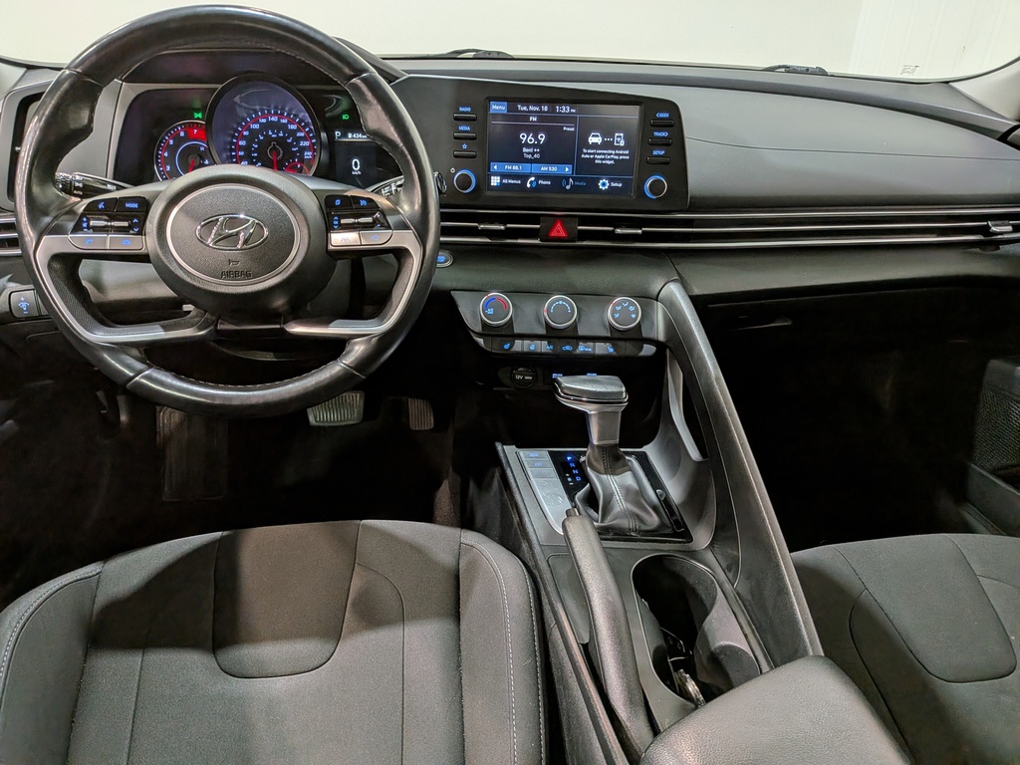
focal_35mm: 24
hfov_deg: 71.6
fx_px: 707
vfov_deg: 56.8
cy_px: 382
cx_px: 510
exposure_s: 1/100
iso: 192
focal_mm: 4.53
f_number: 1.7
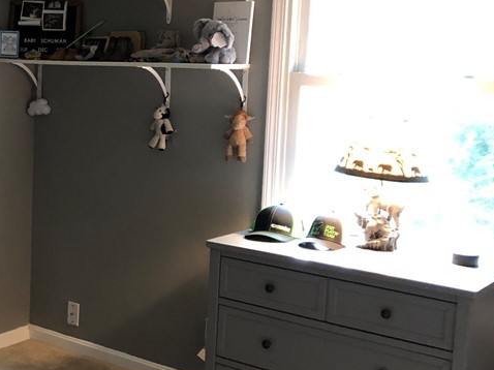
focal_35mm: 60
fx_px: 856
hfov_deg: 30.9
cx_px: 63
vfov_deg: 24.4
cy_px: 164
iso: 100
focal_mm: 3.99
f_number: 1.8
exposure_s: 1/5
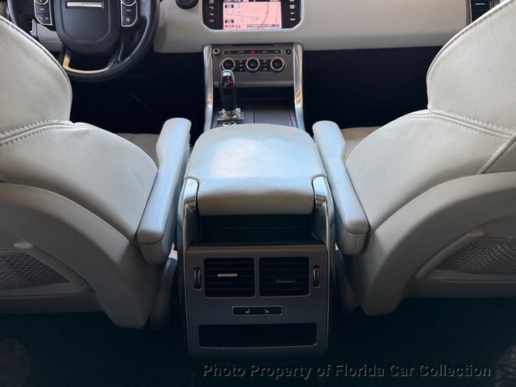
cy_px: 194
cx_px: 258
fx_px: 358
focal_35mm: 24
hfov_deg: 71.6
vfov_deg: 56.8
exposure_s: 1/115
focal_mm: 6.76
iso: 200
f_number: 1.78
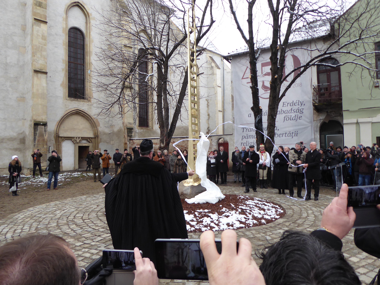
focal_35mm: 25
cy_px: 142
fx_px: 274
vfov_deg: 54.9
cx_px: 190
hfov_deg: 69.4
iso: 125
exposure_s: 1/250
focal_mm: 4.3
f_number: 3.3
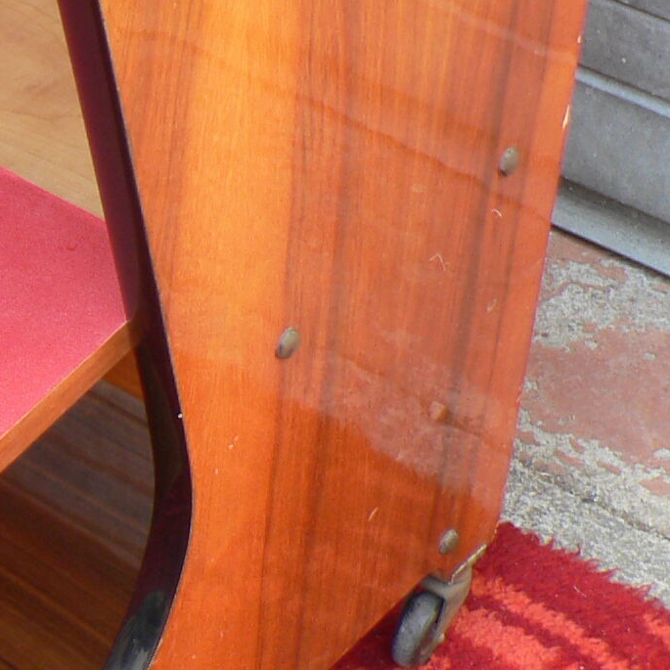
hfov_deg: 13.9
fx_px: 2606
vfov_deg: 14.6
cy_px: 130
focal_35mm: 119
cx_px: -291
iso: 80
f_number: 2.8
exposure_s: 1/60
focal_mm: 6
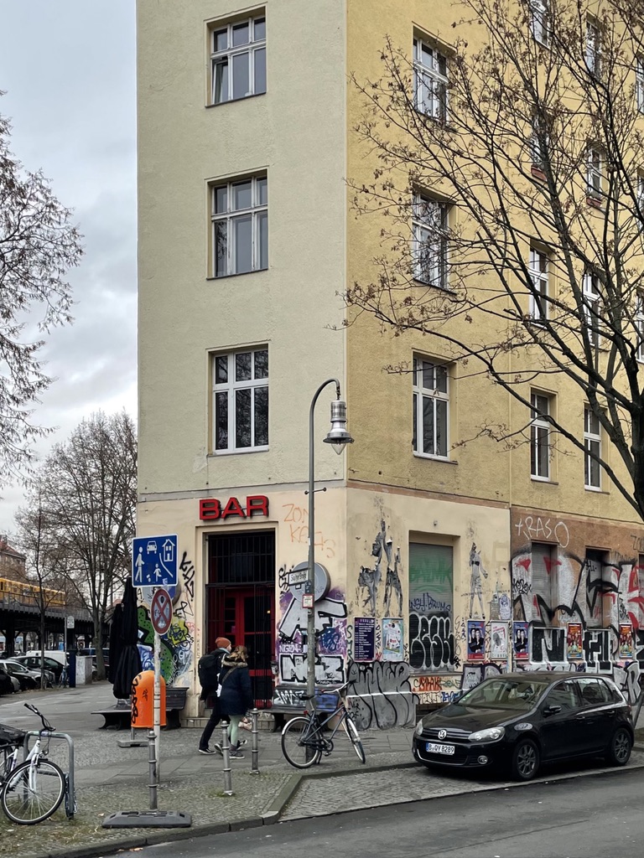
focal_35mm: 26
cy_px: 429
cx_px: 322
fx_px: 645
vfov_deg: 67.3
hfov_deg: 53.1
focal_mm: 4.2
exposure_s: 1/121
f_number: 1.6
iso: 50
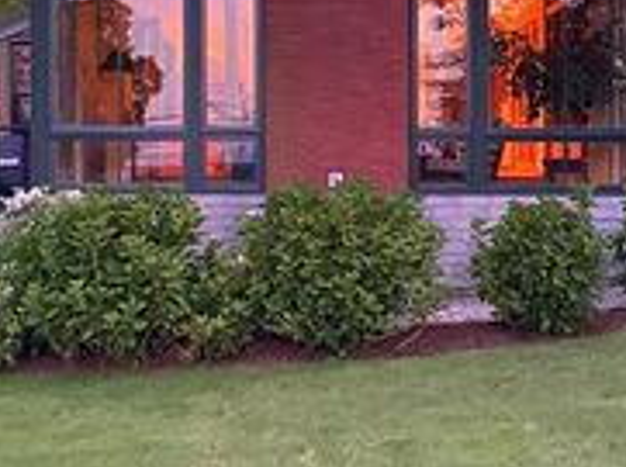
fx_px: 1299
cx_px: 363
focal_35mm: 72
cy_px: 150
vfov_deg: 20.3
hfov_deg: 27.0
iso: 1600
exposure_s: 1/15
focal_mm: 4.25
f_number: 1.8
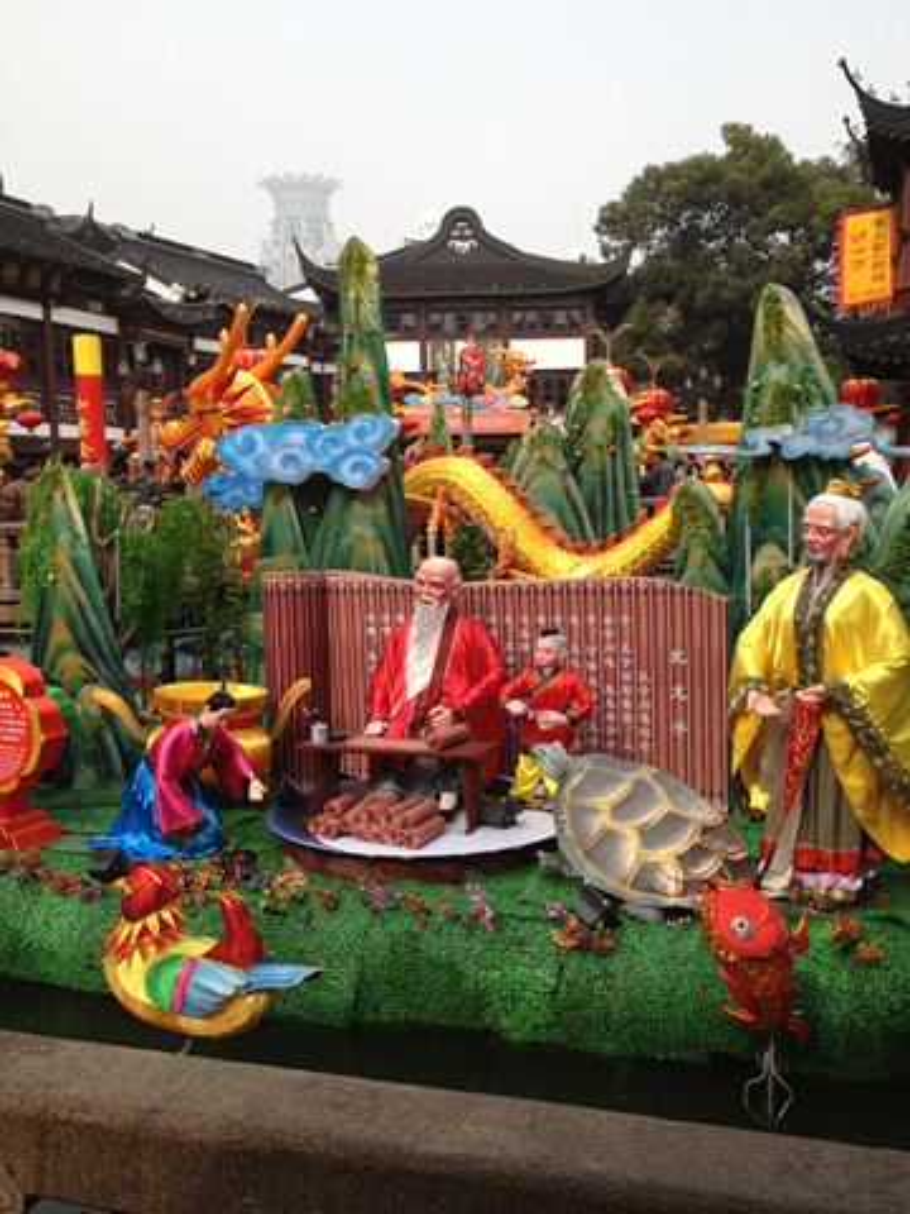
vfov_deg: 52.6
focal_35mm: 35
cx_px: 455
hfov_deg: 40.7
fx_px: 1227
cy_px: 607
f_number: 2.4
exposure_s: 1/767
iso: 64
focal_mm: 4.28
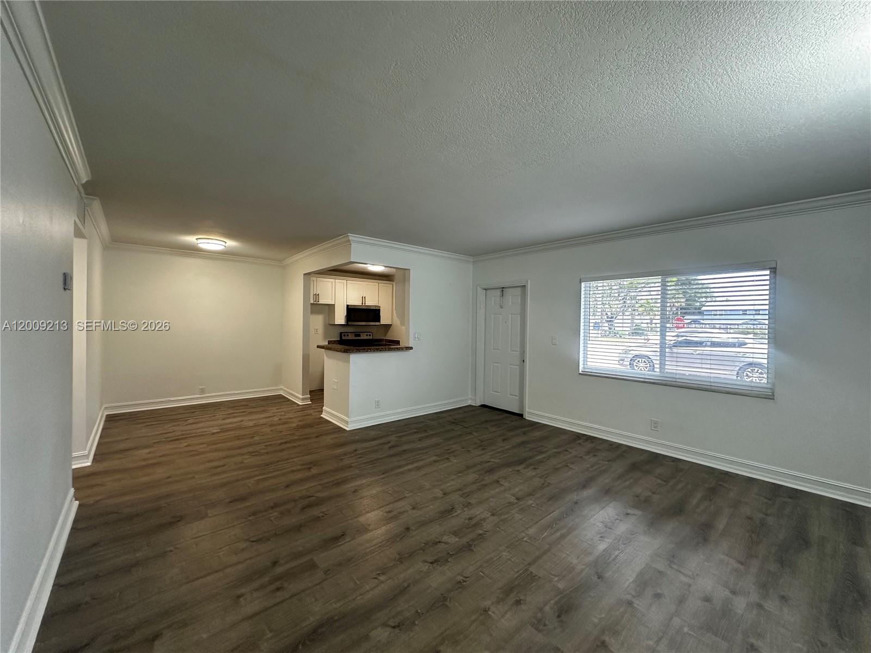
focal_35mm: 14
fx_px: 352
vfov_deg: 85.7
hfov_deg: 102.1
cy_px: 326
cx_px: 436
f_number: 2.2
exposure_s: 1/120
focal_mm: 2.22
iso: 200
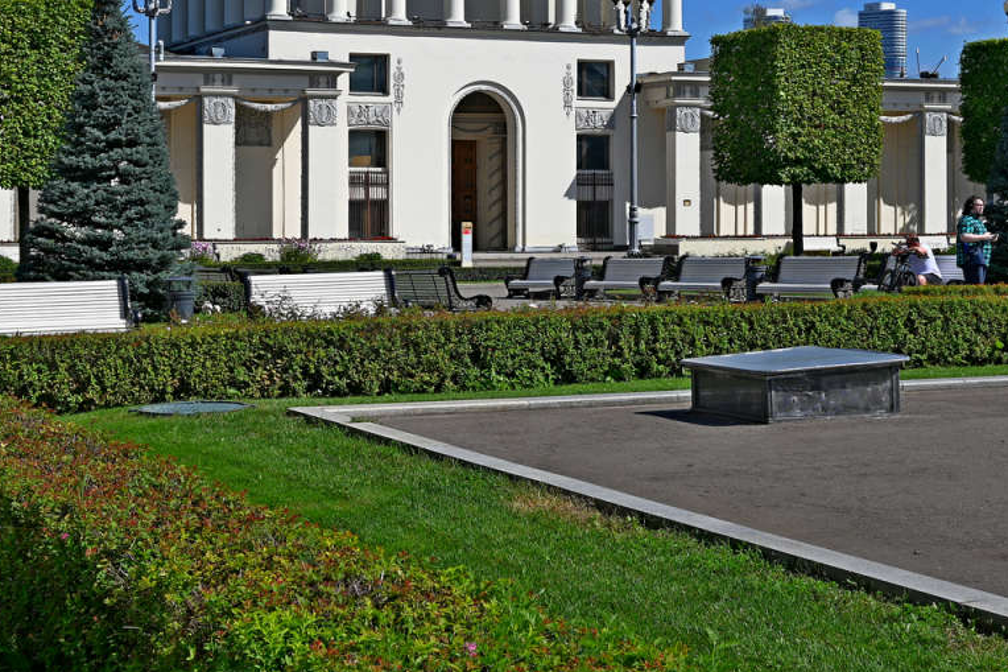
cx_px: 424
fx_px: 1847
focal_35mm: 66
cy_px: 190
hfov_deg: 30.5
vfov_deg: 20.5
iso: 100
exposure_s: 1/400
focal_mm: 28
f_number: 8
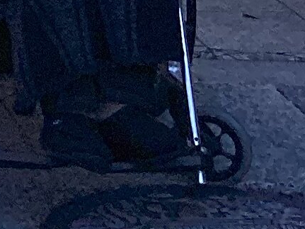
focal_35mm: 235
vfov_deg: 5.6
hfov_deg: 7.7
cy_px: -609
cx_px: -486
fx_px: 2070
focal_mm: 3.3
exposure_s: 1/1538
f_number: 2.4
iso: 25
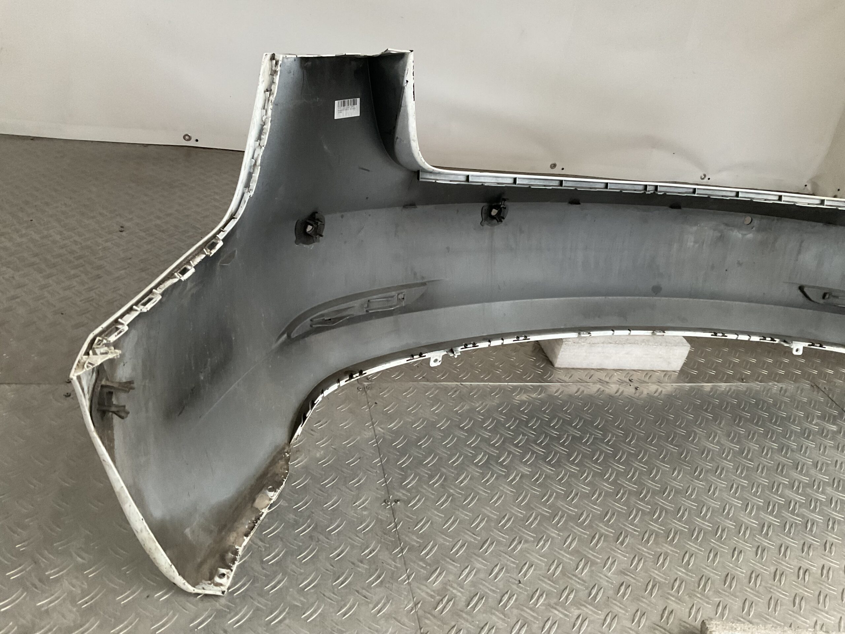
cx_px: 422
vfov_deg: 48.2
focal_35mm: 29
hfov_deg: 61.7
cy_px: 317
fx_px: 708
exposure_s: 1/60
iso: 200
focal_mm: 3
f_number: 1.8
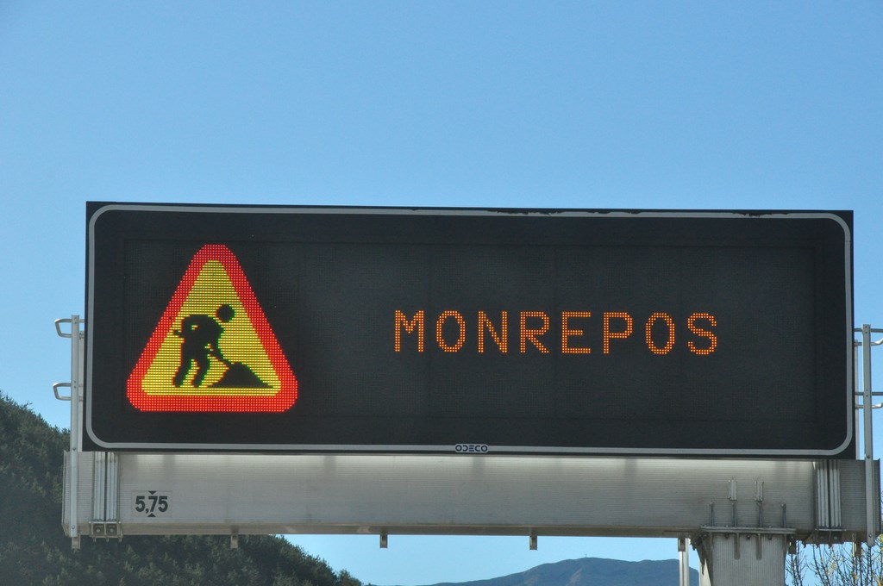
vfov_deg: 8.3
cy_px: 293
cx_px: 442
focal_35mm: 165
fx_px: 4042
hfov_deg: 12.5
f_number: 8
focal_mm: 110
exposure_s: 1/1000
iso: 1600
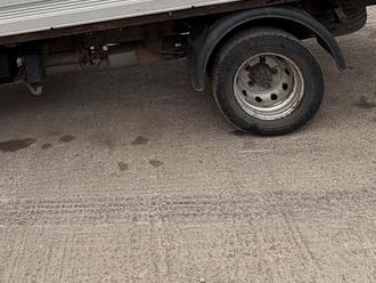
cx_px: 111
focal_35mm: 38
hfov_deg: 47.7
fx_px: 413
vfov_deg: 30.8
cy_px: -72
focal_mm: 2.22
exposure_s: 1/641
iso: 40
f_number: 2.2
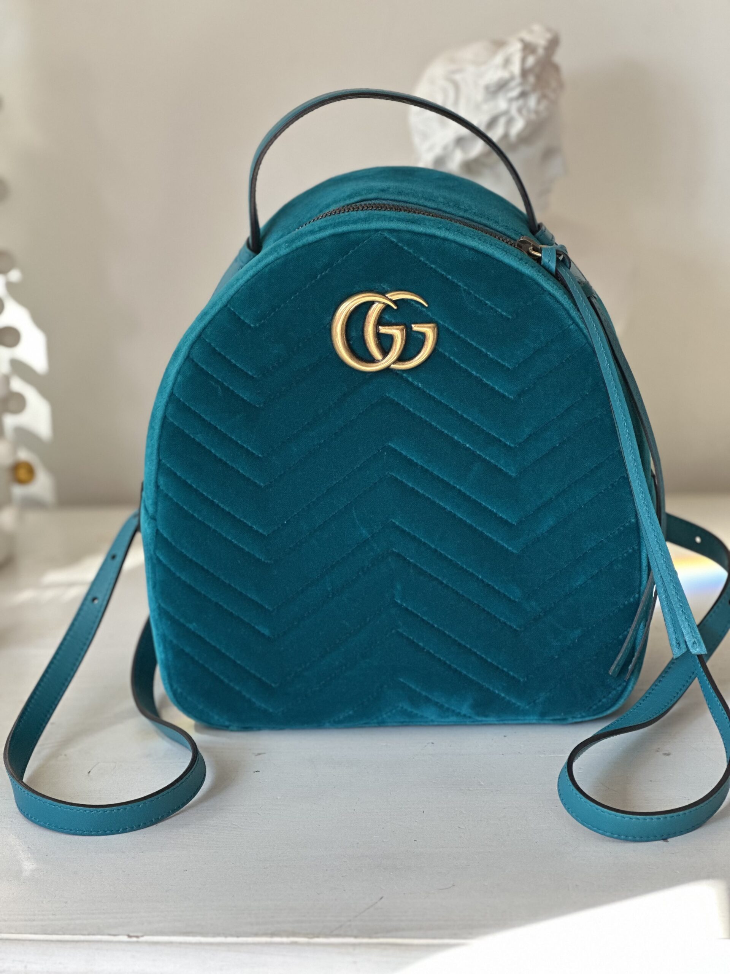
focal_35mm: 77
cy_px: 487
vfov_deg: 25.3
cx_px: 365
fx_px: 2165
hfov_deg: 19.1
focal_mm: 9
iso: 160
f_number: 2.8
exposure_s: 1/121
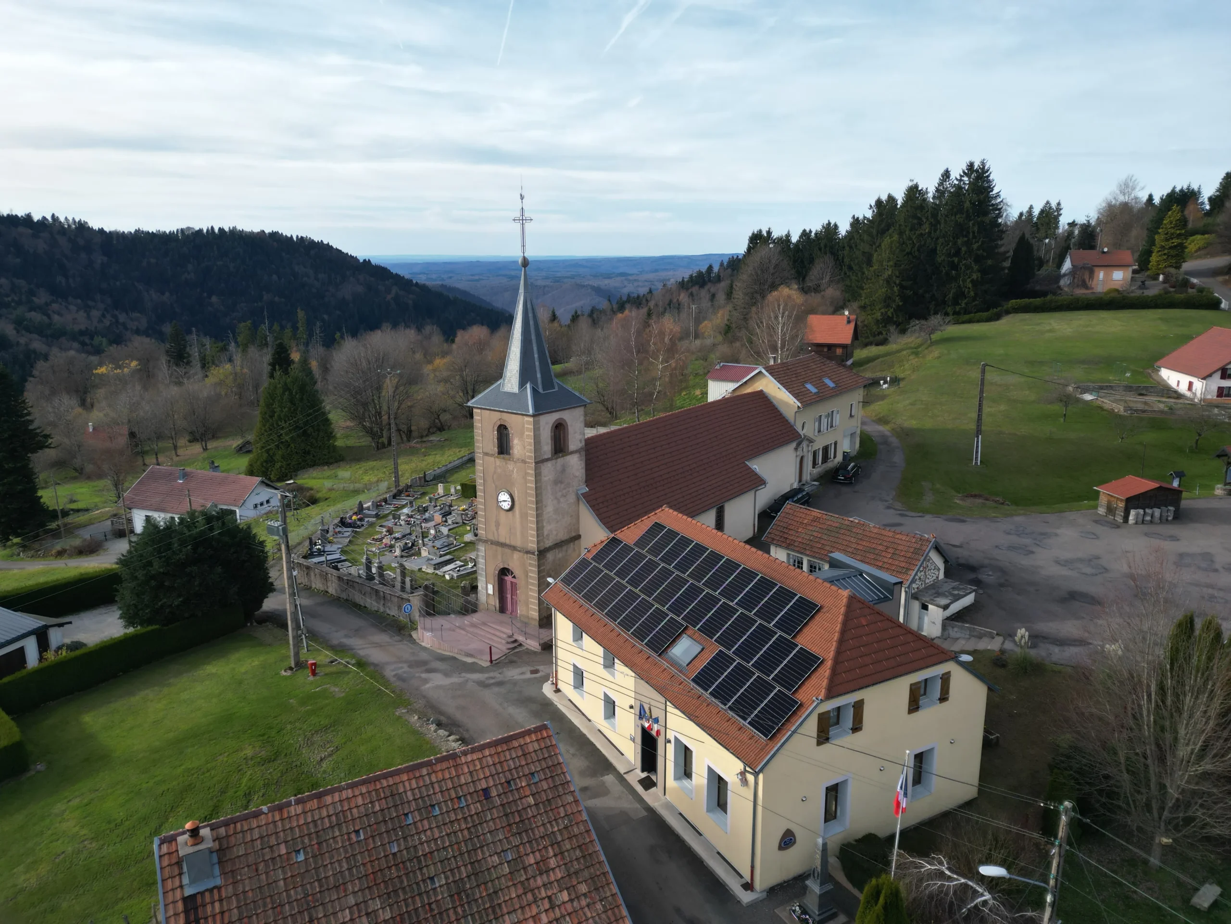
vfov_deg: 56.8
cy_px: 462
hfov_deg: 71.6
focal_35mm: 24
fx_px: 853
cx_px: 616
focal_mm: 6.72
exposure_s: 1/1250
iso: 100
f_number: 1.7
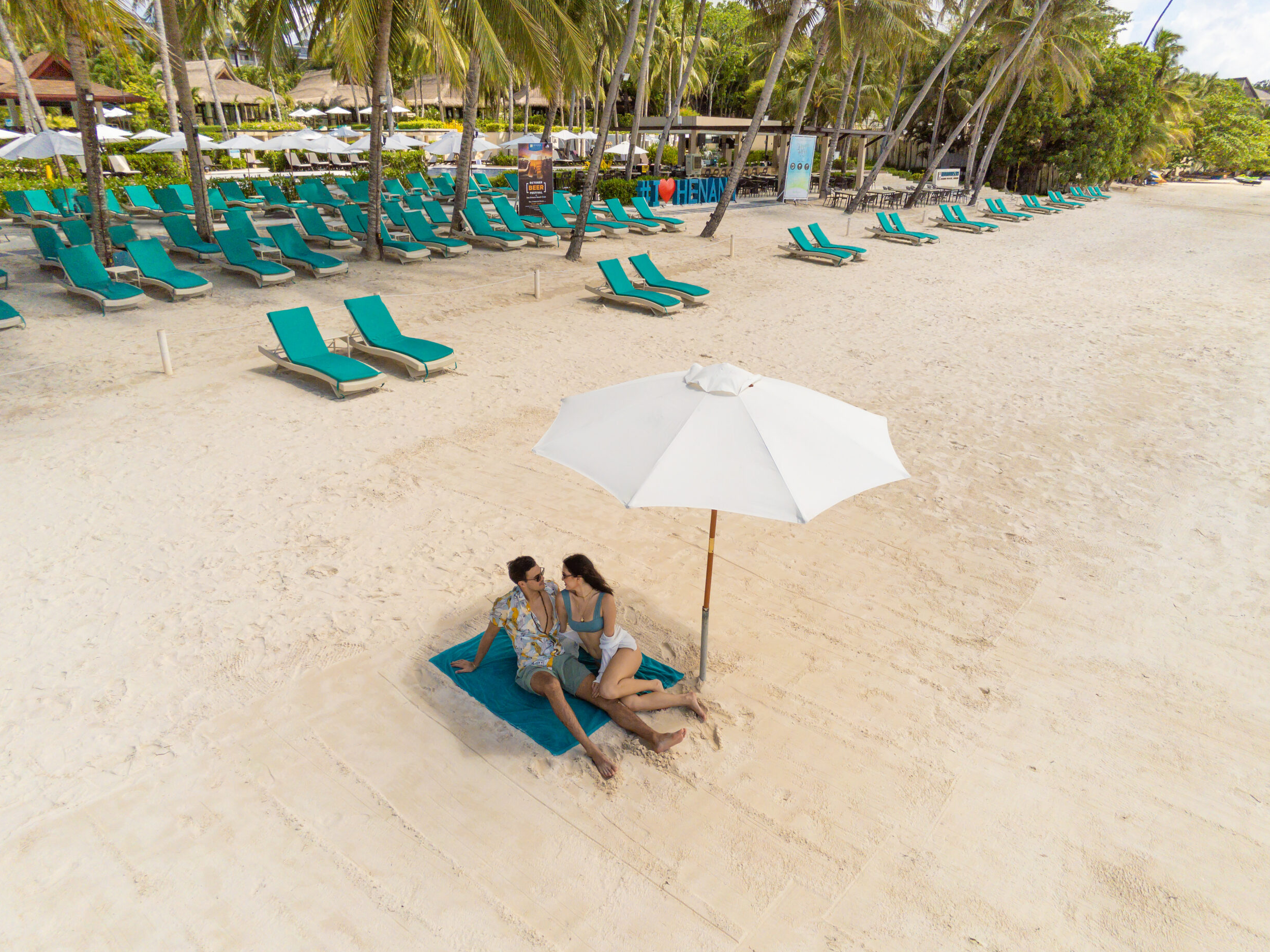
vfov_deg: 56.8
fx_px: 880
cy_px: 496
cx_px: 644
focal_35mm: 24
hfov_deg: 71.6
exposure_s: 1/3800
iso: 114
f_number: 2.4
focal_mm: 4
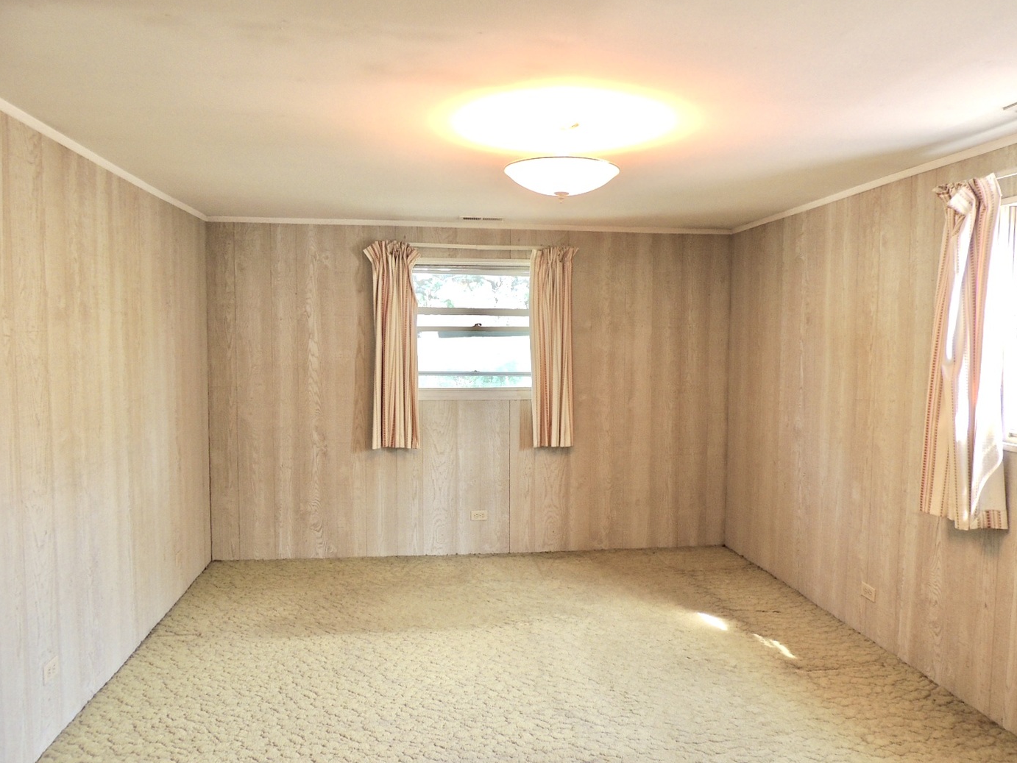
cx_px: 517
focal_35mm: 25
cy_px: 389
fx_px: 735
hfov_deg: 69.4
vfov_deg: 54.9
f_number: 3
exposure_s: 1/30
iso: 220
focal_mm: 4.3
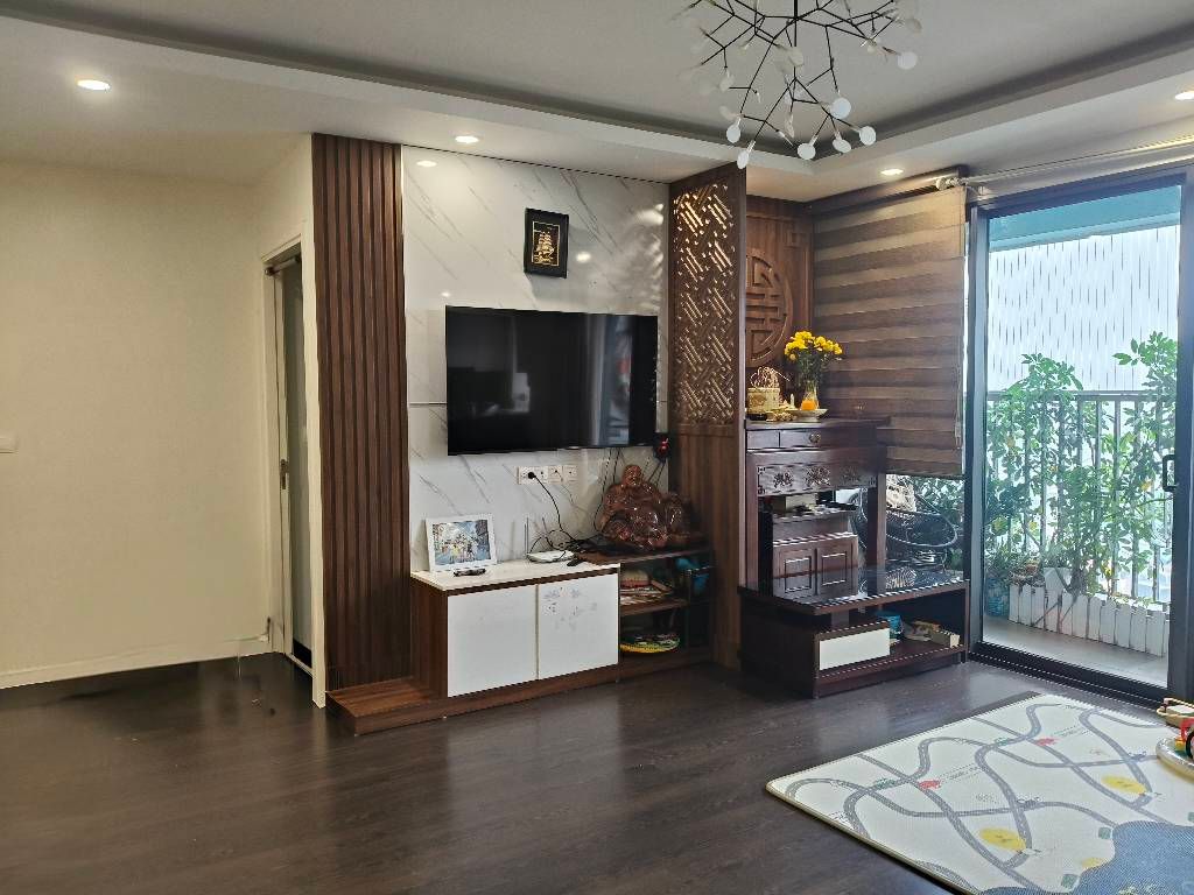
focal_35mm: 26
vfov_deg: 53.1
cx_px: 597
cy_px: 448
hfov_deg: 67.3
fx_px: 897
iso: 100
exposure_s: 1/50.3
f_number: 1.8
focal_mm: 4.84
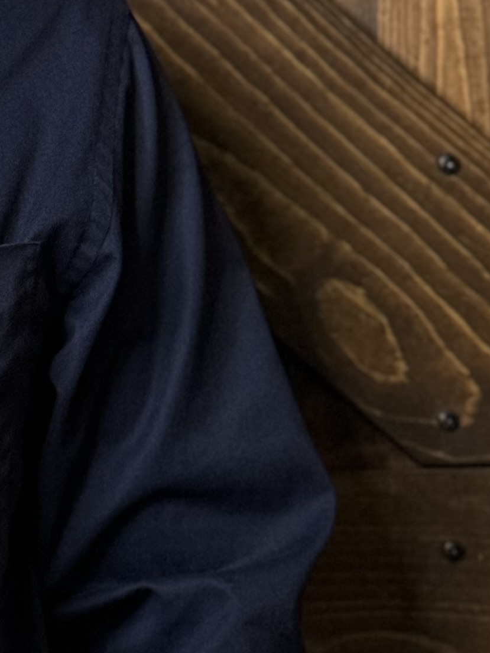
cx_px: -378
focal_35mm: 175
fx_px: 3304
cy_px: 175
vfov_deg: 11.3
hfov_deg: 8.2
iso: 320
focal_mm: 6.86
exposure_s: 1/40
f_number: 1.78
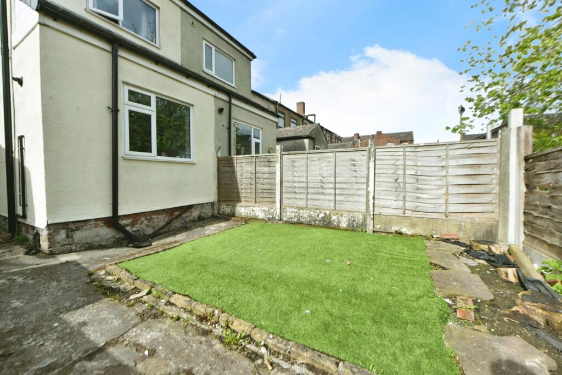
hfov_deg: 104.2
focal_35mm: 14
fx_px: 219
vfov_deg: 81.3
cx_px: 281
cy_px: 188
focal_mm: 14
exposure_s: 1/2500
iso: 500
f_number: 5.6
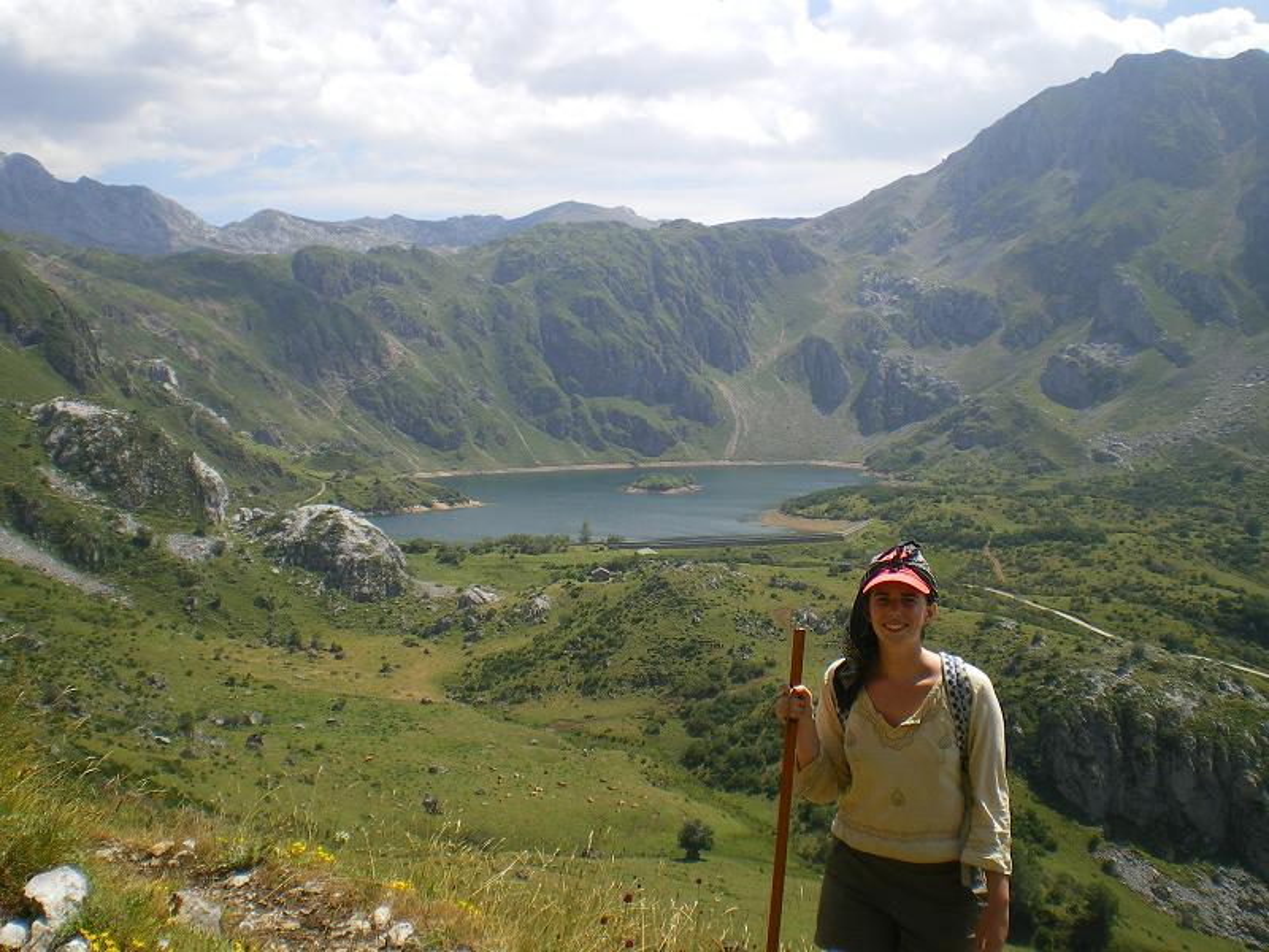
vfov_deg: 37.7
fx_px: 1393
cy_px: 476
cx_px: 634
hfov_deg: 49.0
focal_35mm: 38
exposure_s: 1/320
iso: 64
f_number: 4.6
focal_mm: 6.3
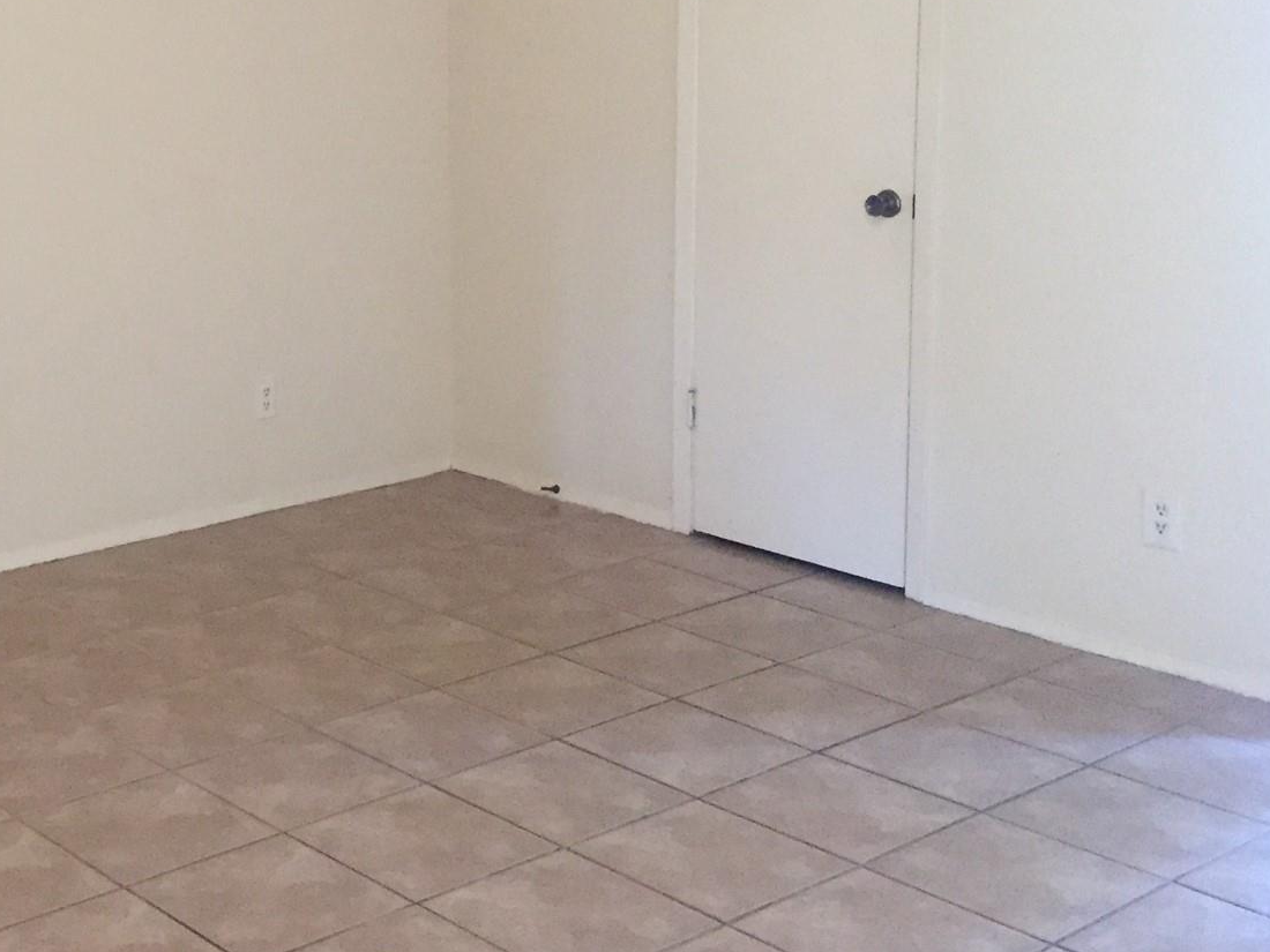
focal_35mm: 54
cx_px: 155
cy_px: 187
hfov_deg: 33.8
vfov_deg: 26.5
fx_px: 1981
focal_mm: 4.15
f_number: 2.2
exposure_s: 1/30
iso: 250
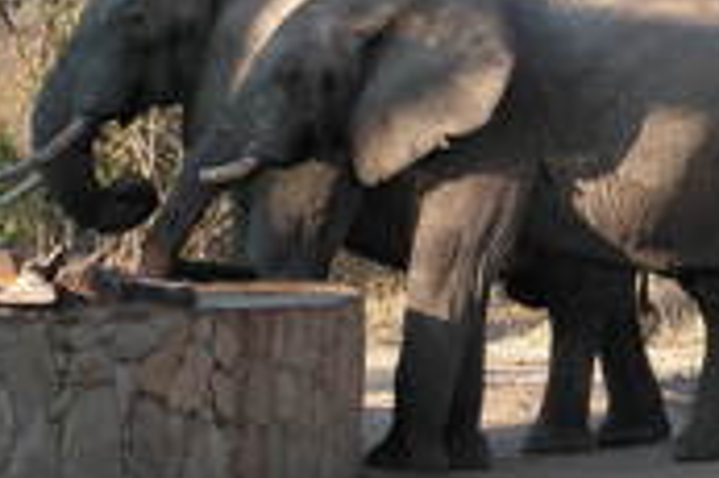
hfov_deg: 7.6
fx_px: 5427
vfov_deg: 5.0
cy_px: 216
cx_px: 515
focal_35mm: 272
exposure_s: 1/125
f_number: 3.4
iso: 50
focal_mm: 18.9
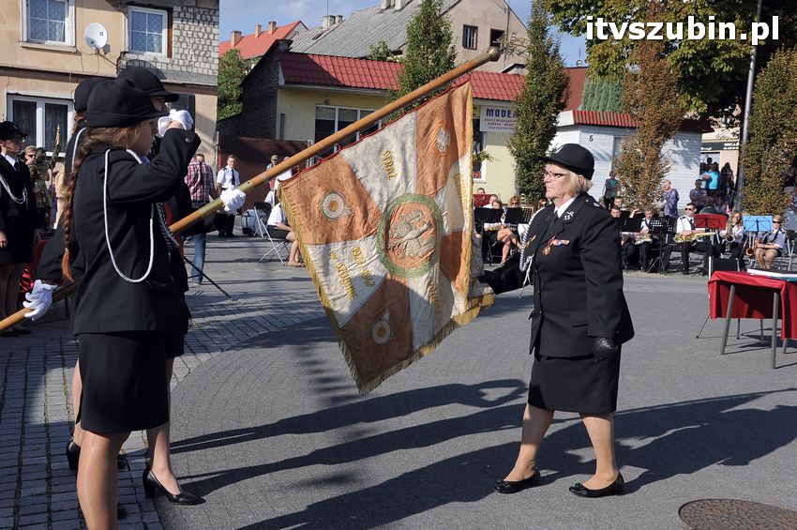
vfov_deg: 31.8
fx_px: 929
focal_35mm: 42
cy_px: 265
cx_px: 398
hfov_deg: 46.4
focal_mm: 28
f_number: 11
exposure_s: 1/500
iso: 400
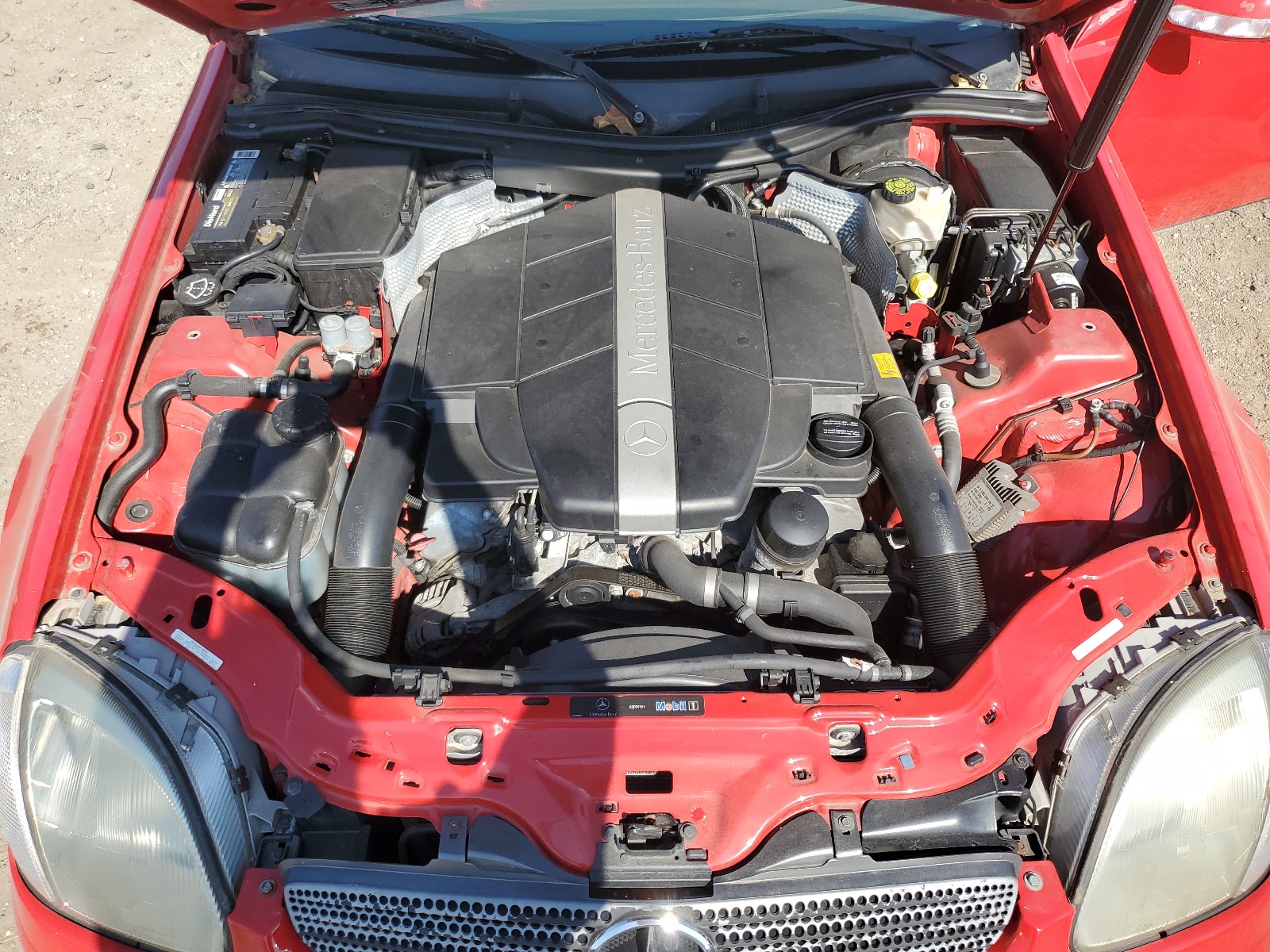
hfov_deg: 67.3
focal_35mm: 26
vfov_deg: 53.1
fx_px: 954
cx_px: 635
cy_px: 476
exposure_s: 1/1667
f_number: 1.5
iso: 50
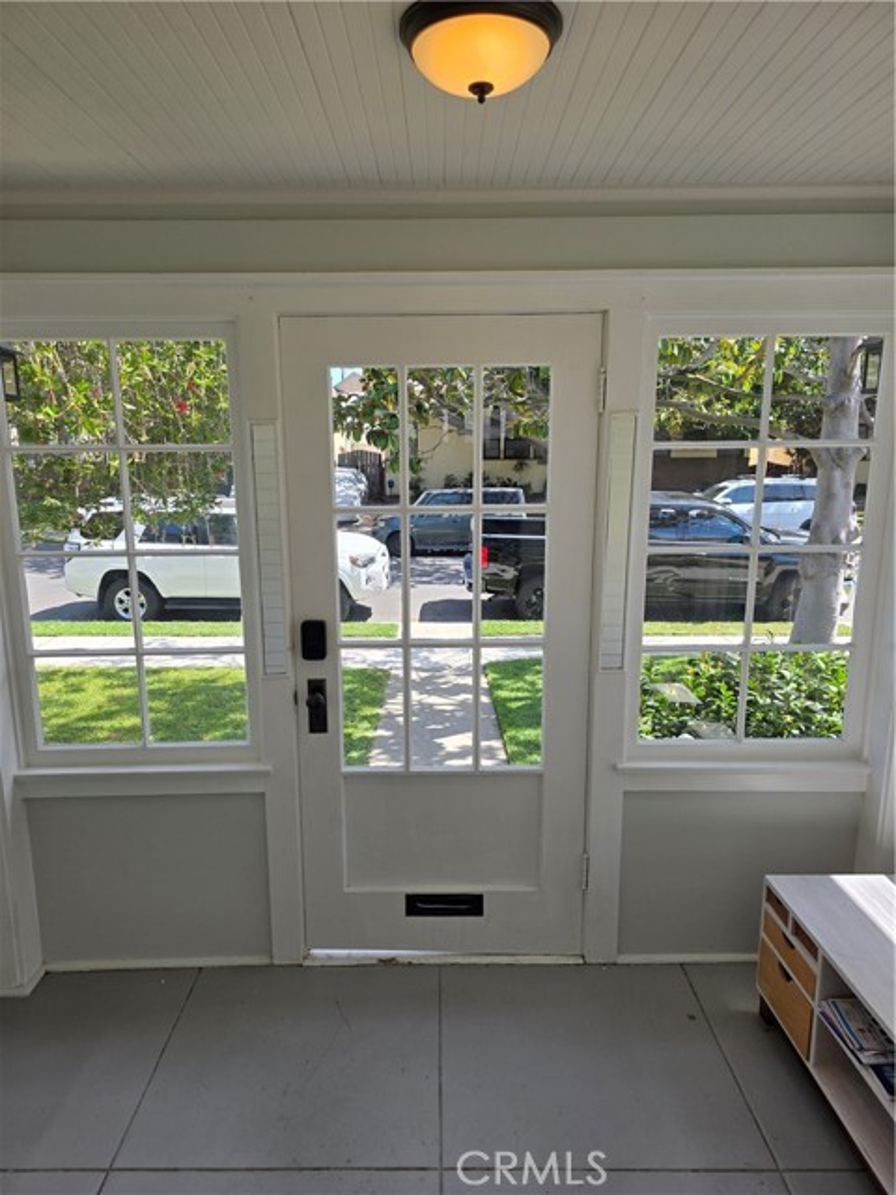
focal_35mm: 23
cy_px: 598
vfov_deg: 73.9
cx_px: 448
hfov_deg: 58.9
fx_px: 794
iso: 80
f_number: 1.7
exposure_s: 1/1623
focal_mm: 6.3
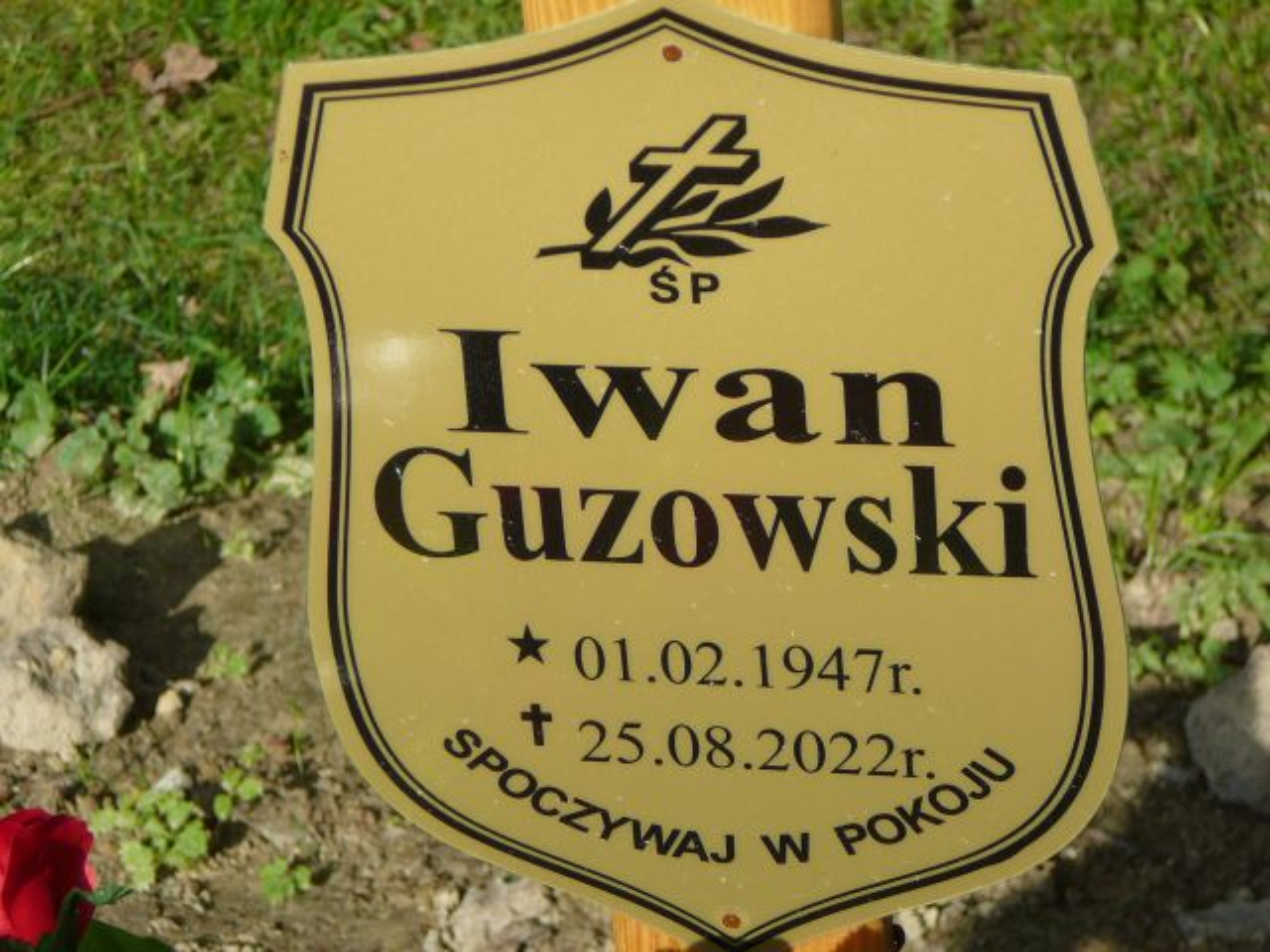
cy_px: 476
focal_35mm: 105
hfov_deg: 18.7
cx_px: 635
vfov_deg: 14.1
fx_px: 3852
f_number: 3.9
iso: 80
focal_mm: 15.6
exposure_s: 1/800
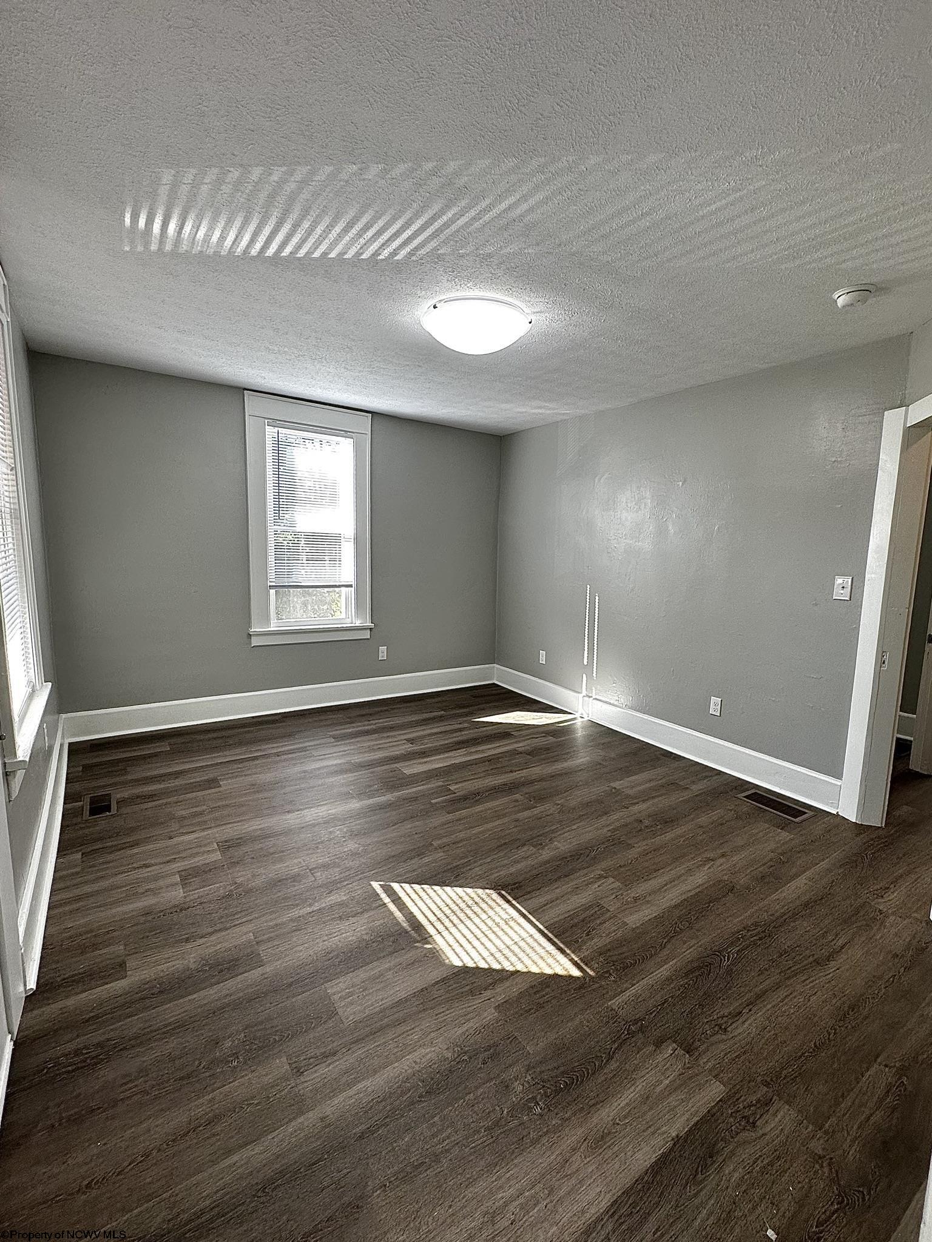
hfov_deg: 85.7
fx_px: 503
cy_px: 621
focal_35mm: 14
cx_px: 466
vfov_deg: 102.1
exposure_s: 1/120
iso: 80
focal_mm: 2.22
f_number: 2.2
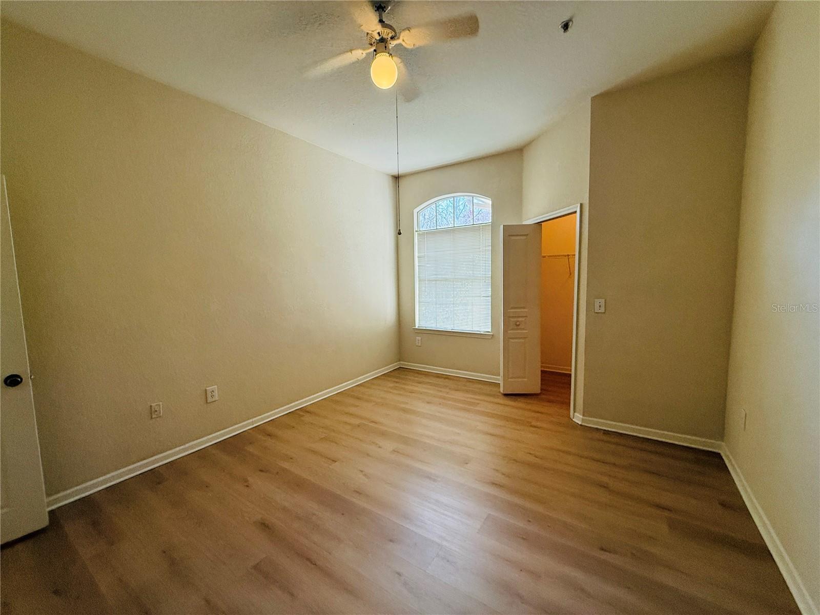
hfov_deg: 102.1
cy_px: 308
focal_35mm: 14
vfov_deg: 85.7
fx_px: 332
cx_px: 410
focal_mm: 2.22
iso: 250
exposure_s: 1/120
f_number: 2.2
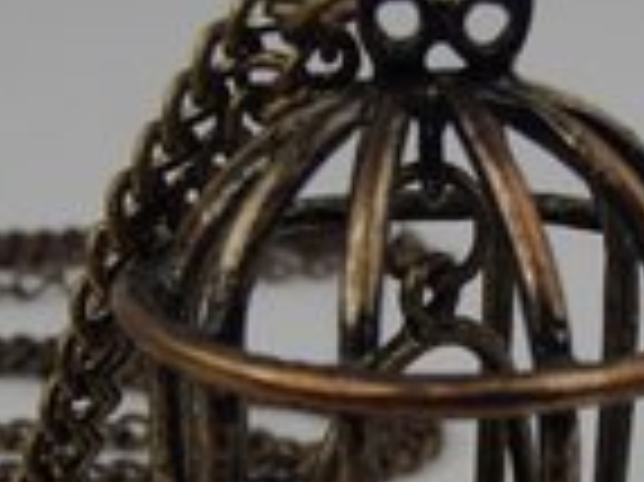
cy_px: 457
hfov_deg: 21.9
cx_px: 439
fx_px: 1654
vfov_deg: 16.3
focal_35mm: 89
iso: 100
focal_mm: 6.64
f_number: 4.7
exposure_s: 1/160
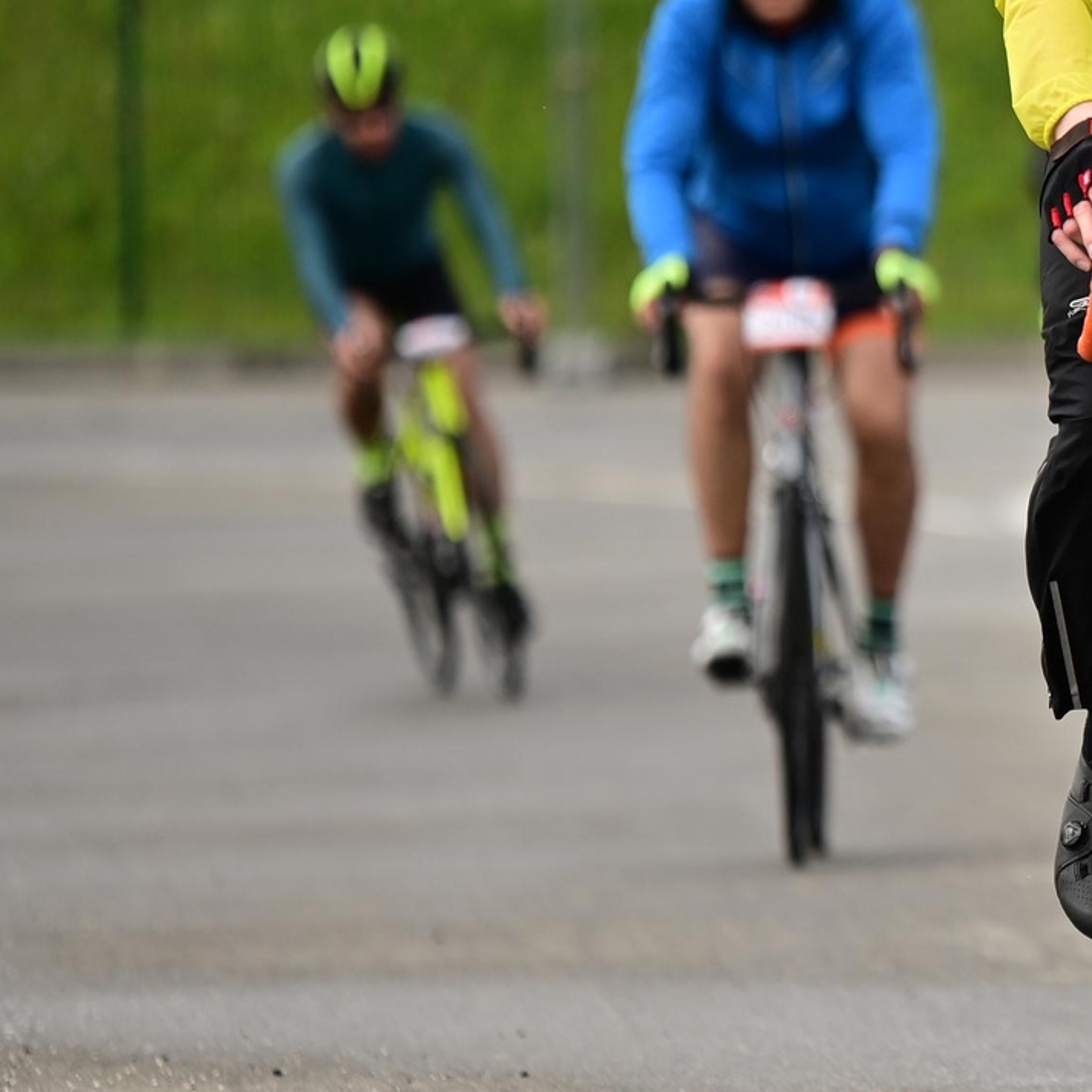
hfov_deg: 3.0
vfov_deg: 3.0
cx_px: 1485
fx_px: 20700
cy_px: 293
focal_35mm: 580
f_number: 2.8
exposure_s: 1/2000
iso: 200
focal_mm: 190
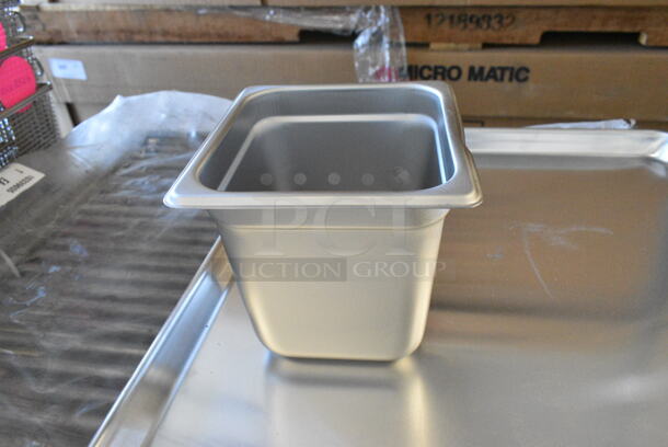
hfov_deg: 67.3
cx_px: 334
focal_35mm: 27
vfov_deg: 48.0
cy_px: 224
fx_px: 501
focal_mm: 18
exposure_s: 1/250
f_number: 8
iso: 6400
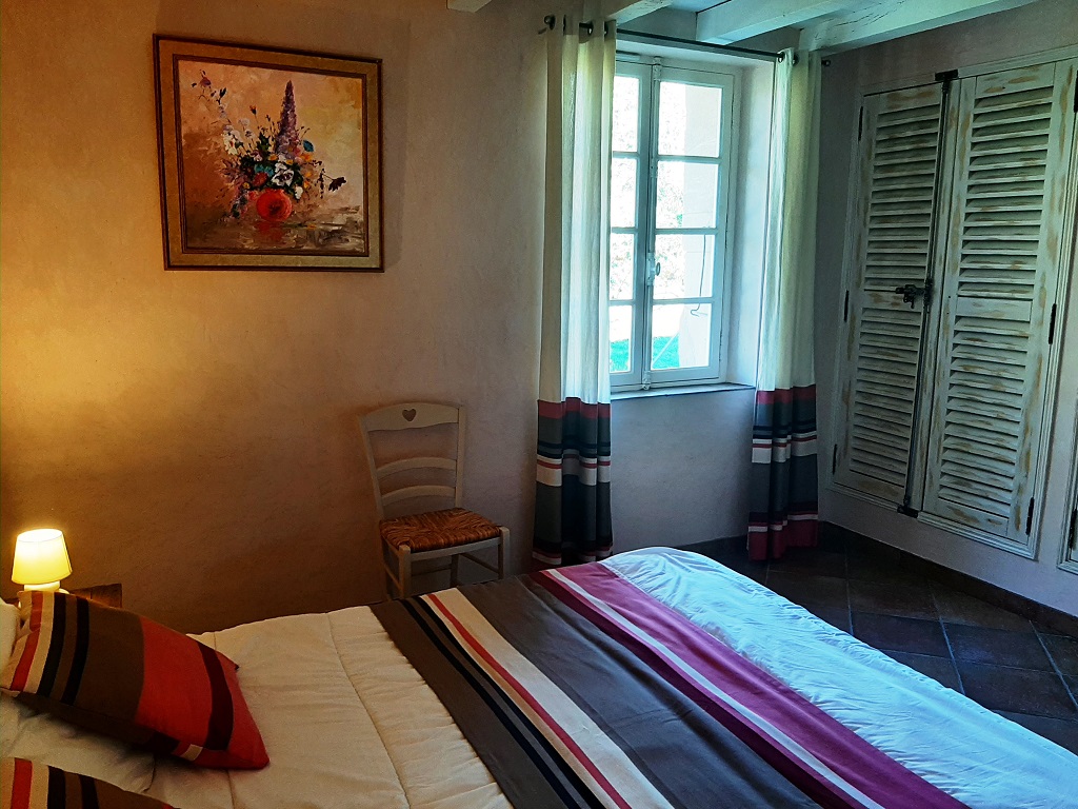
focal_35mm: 26
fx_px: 810
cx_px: 539
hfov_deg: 67.3
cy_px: 404
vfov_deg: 53.1
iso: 64
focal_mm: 3.93
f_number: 1.7
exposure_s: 1/50
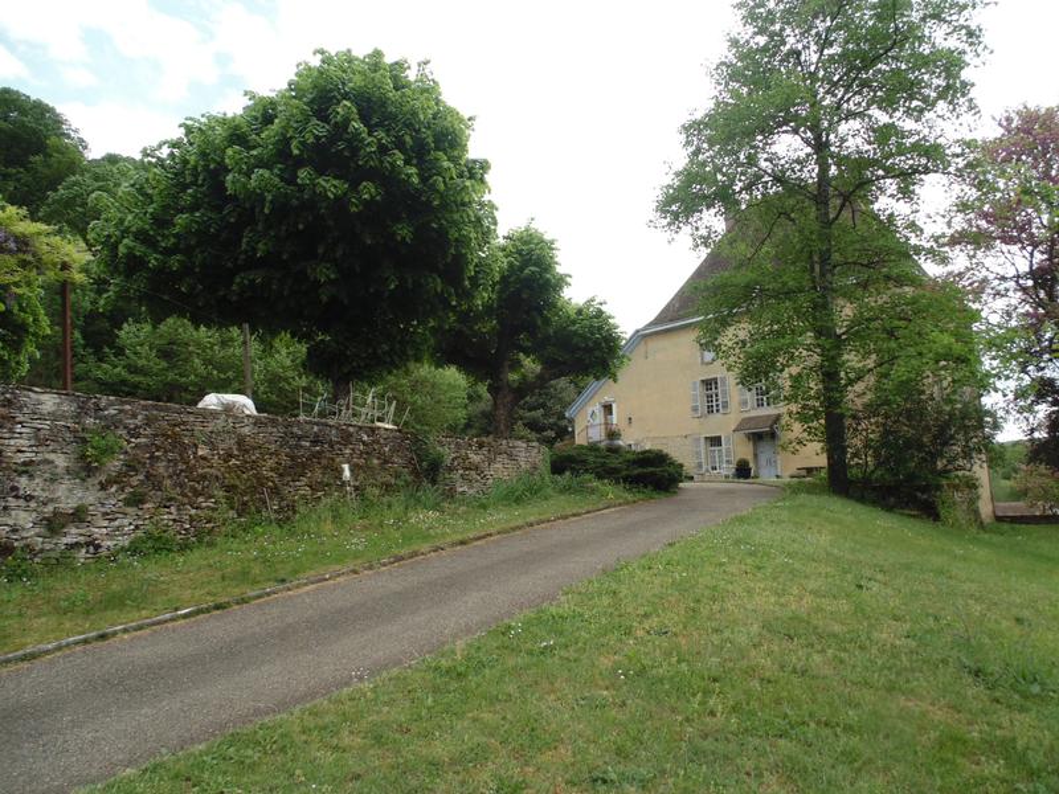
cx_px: 530
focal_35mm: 22
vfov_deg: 61.1
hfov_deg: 76.4
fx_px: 673
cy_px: 397
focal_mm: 4
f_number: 3.1
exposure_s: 1/500
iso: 80
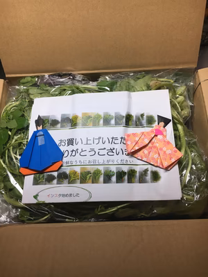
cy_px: 138
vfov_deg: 61.7
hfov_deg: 48.2
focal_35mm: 29
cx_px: 104
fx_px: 232
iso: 25
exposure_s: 1/33
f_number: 2.2
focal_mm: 4.15
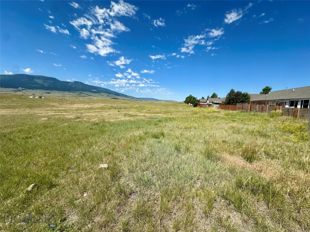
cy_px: 116
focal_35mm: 14
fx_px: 125
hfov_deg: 102.1
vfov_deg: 85.7
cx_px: 155
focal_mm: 2.22
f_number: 2.2
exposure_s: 1/2618
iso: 50
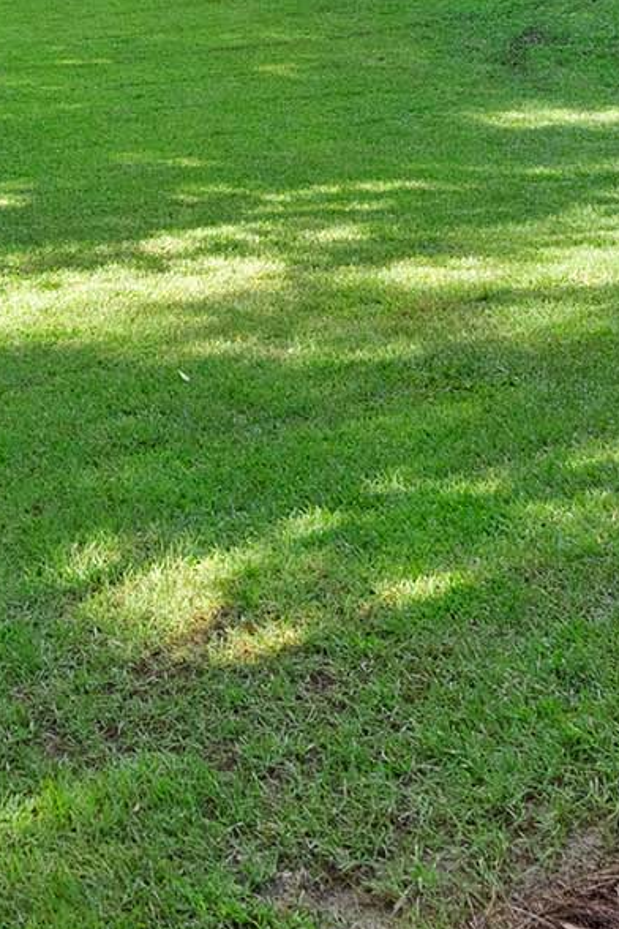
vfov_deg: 23.9
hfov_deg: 17.1
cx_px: -9
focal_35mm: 78
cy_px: -158
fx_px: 2012
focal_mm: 17
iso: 1250
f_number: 9
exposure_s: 1/80
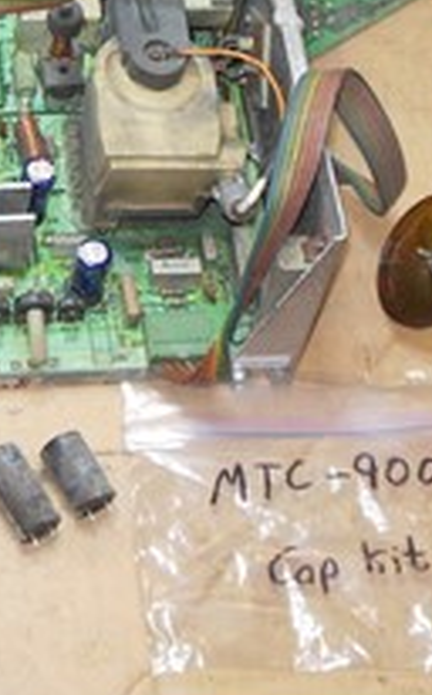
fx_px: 1267
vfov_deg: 30.4
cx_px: 0
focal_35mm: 67
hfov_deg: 18.8
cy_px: 223
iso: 200
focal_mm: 5.2
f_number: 3.3
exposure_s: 1/30
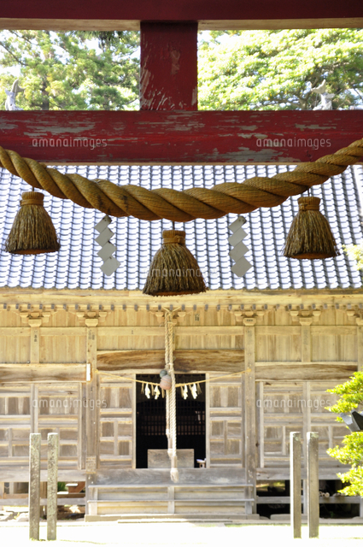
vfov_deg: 19.5
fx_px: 1592
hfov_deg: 13.0
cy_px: 274
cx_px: 182
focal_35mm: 105
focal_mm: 70
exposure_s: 1/125
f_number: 5.6
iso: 200
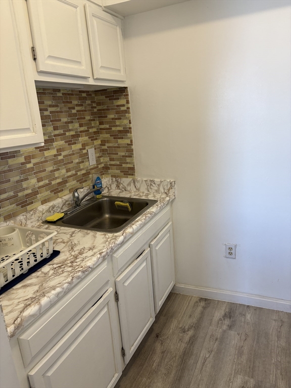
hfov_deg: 53.1
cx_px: 146
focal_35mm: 26
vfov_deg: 67.3
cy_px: 194
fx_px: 291
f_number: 1.6
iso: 125
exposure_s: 1/60
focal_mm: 5.96
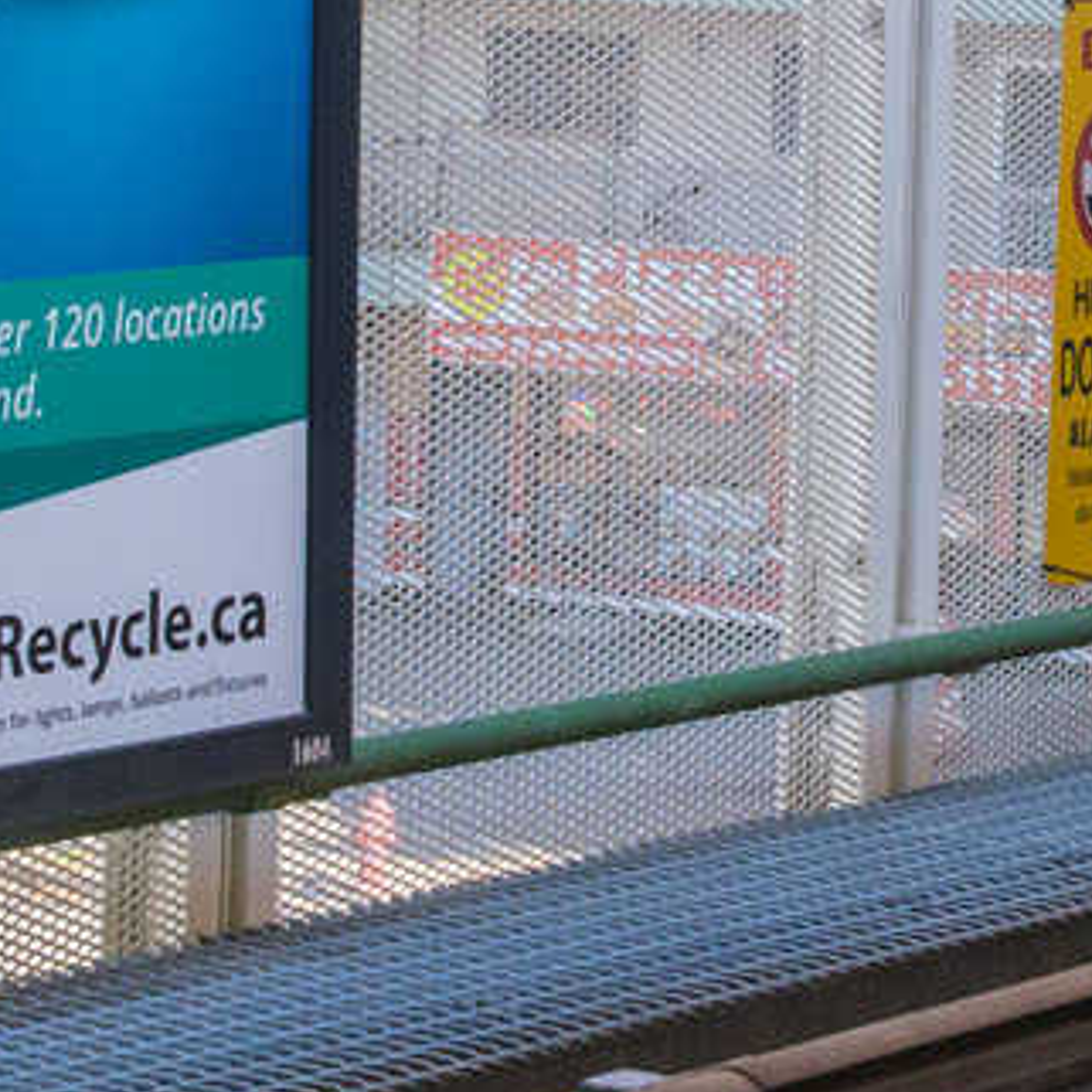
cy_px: -60
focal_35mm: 178
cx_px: 1048
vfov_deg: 9.7
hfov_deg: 9.8
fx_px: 6353
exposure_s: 1/500
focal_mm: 35
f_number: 11
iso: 3200
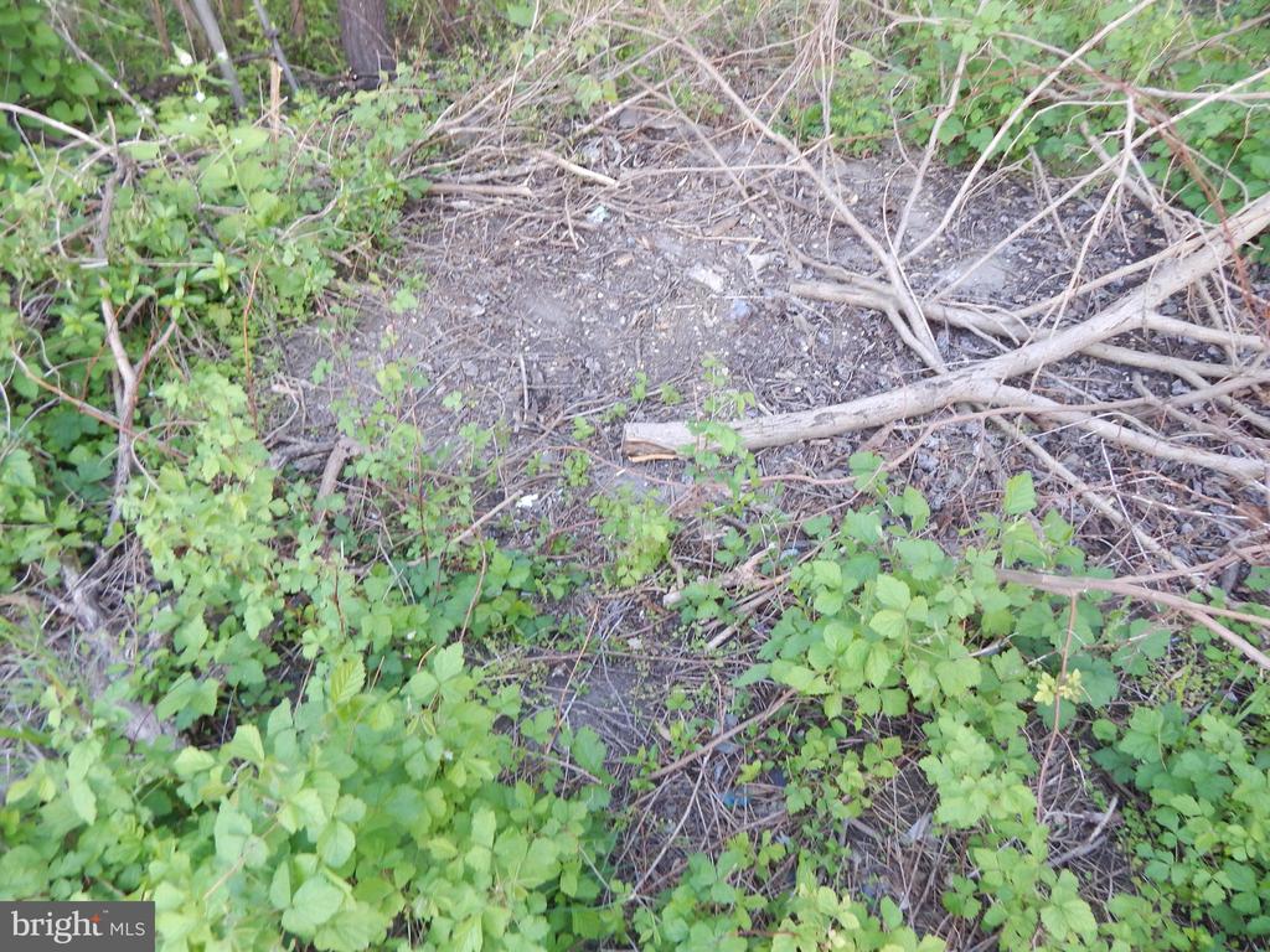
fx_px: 807
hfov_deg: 76.4
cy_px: 476
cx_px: 635
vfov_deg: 61.1
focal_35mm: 22
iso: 125
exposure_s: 1/40
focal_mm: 4
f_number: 3
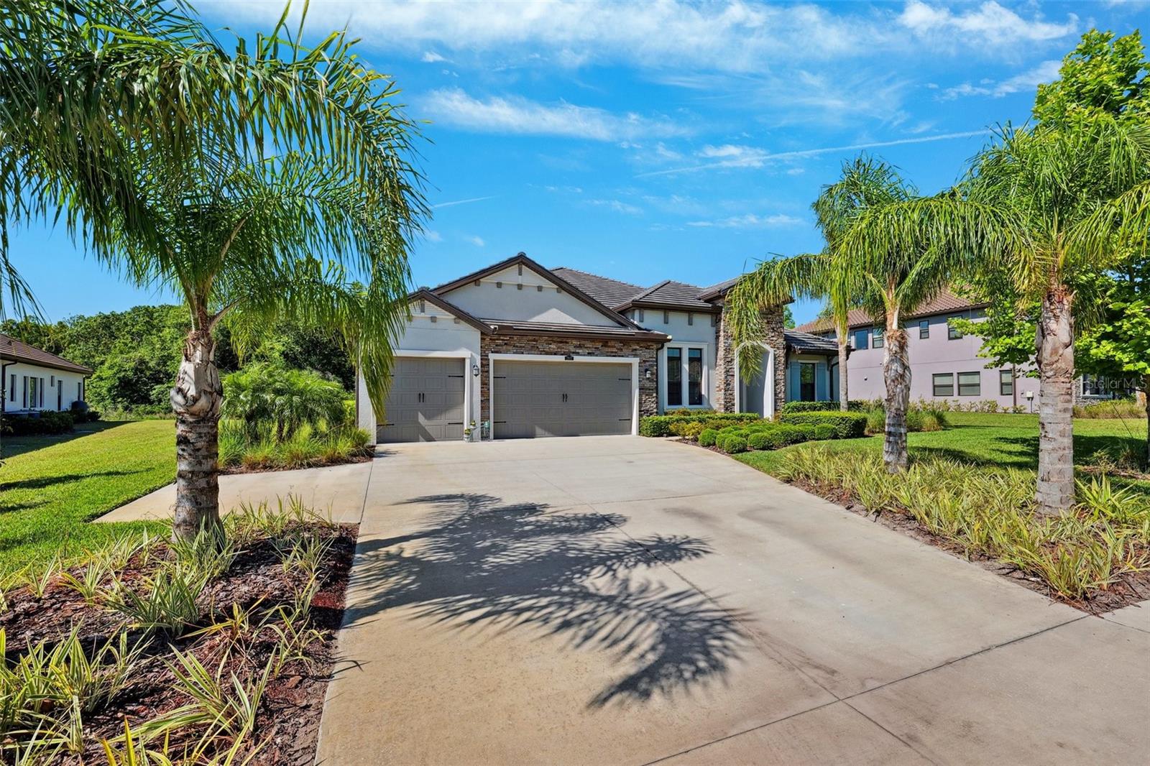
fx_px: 447
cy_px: 383
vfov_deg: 81.2
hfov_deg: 104.3
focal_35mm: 14
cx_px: 575
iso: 400
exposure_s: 1/640
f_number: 8
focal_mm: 14
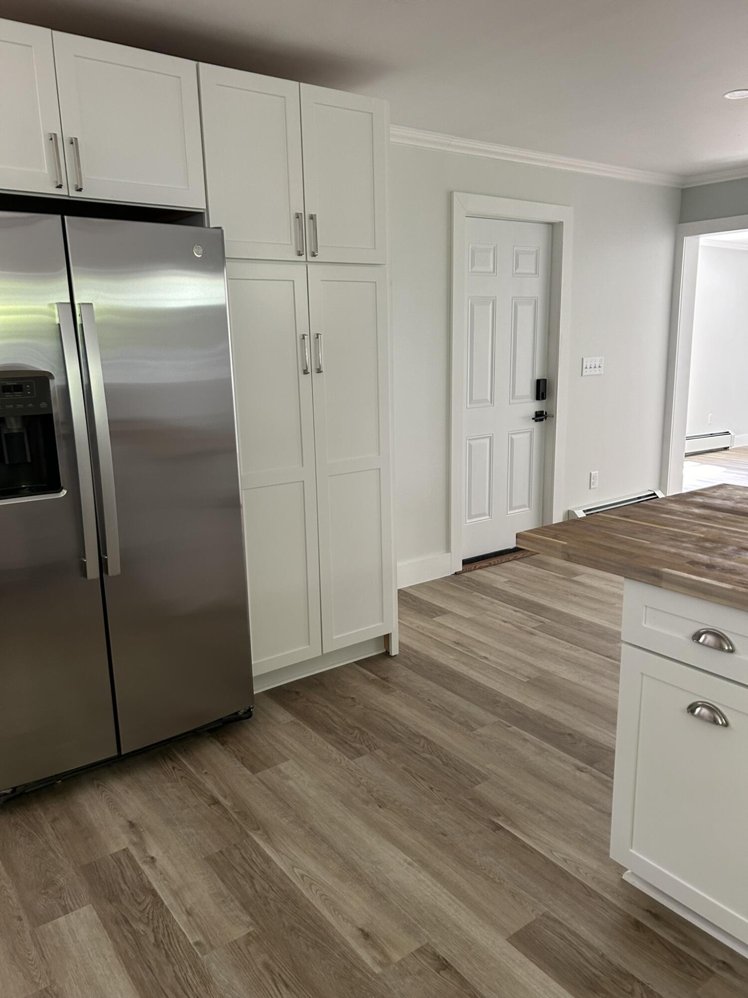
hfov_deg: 53.1
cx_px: 374
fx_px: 749
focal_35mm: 26
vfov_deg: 67.3
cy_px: 499
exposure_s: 1/85
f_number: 1.5
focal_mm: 5.7
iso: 125
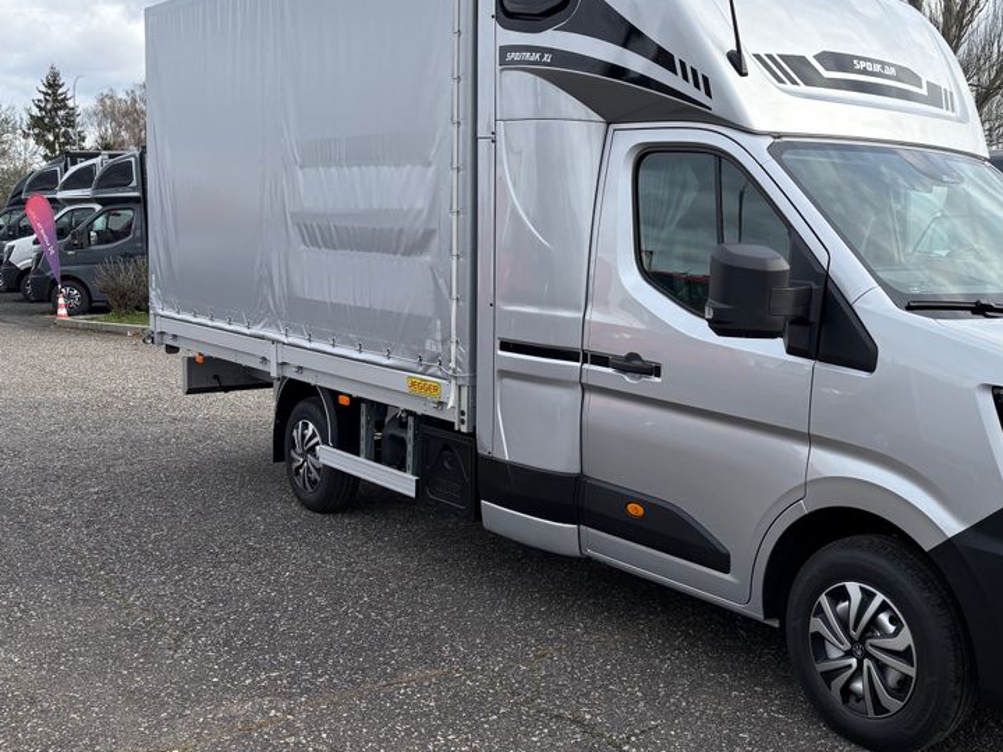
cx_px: 705
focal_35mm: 37
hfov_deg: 48.9
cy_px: 319
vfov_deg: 38.6
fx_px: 1072
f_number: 1.6
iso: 50
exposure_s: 1/1751
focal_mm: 5.96
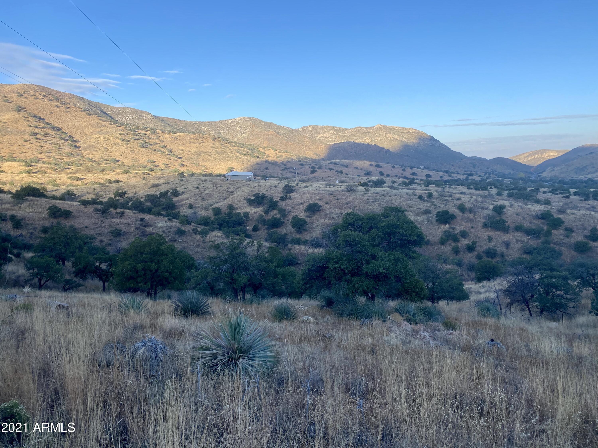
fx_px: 449
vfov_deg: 53.1
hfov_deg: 67.3
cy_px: 224
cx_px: 299
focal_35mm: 26
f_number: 1.8
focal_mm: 4.25
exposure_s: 1/1206
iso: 32
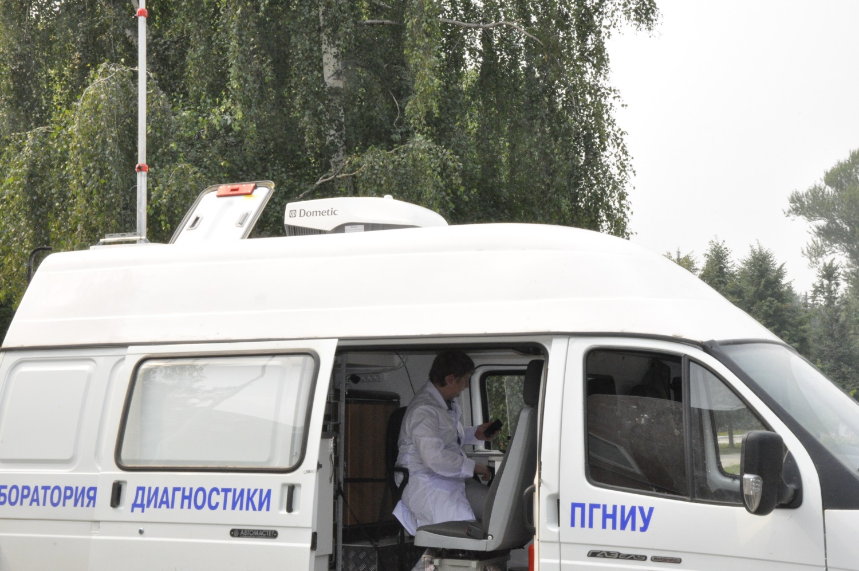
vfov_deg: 22.6
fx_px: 1430
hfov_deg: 33.4
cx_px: 430
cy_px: 286
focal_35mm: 60
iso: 2000
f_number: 29
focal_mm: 40
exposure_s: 1/200
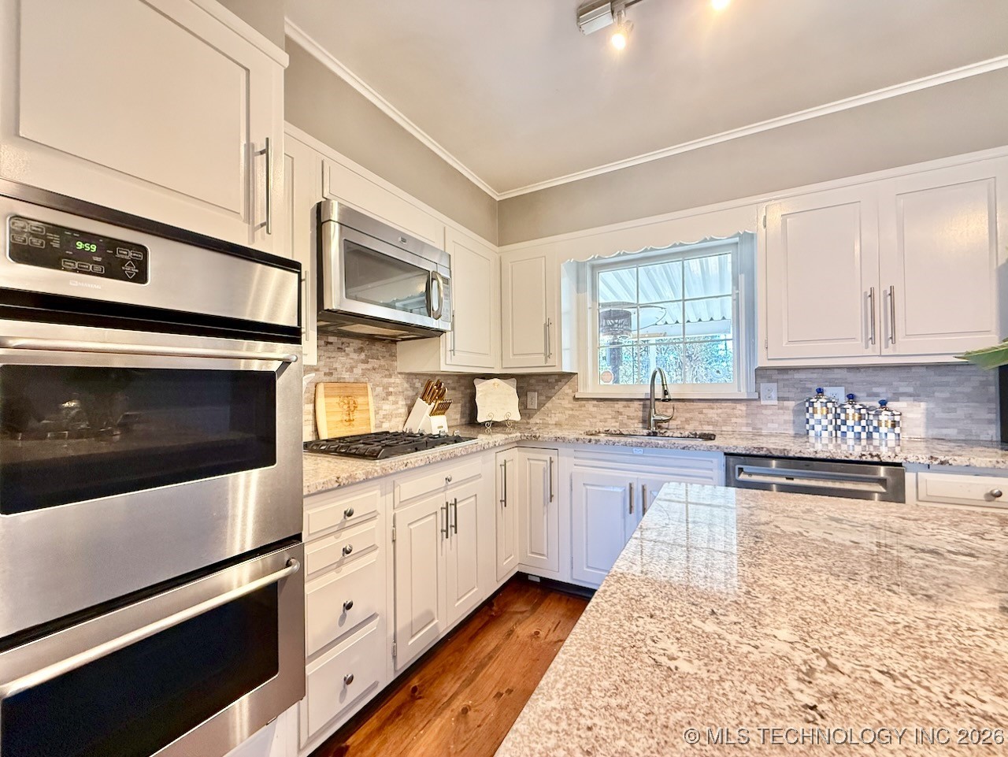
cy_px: 378
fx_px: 408
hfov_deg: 102.0
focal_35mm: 14
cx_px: 504
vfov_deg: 85.7
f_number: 2.2
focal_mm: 2.22
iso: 500
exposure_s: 1/60
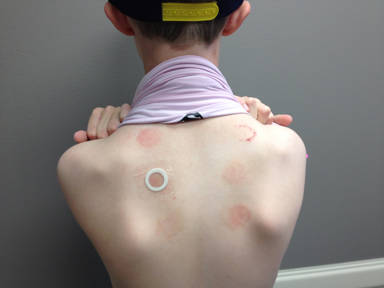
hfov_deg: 52.6
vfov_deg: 40.7
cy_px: 144
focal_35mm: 35
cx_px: 192
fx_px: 388
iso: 64
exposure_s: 1/30
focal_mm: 4.28
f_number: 2.4
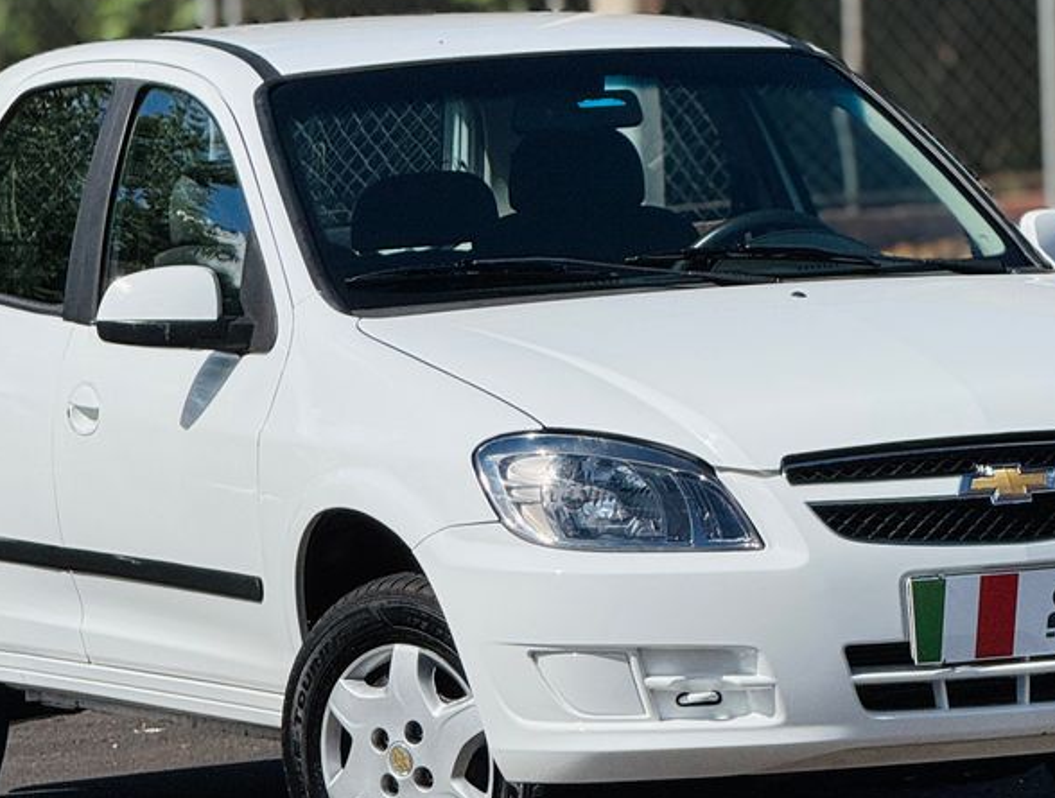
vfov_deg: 7.7
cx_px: 615
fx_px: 5932
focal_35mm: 194
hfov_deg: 10.2
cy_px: 504
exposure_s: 1/4651
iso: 50
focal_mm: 15.66
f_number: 2.8
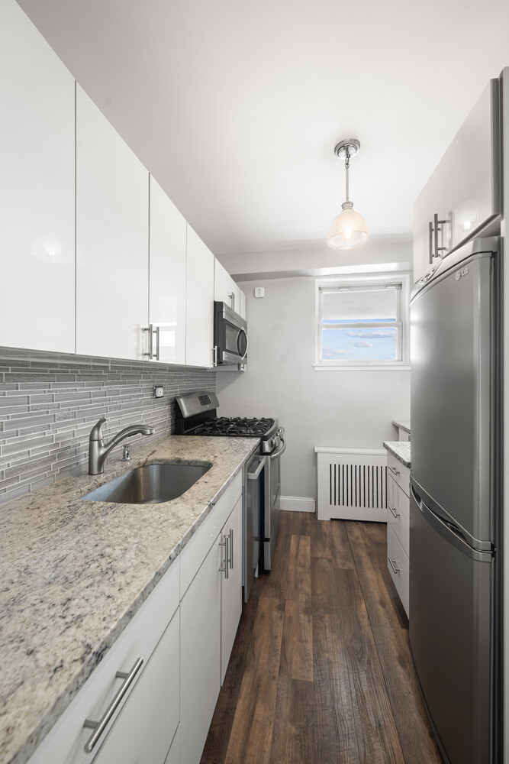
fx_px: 297
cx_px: 254
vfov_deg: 104.2
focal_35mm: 14
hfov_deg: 81.2
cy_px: 382
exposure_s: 1/1.67
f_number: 8
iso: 320
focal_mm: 14
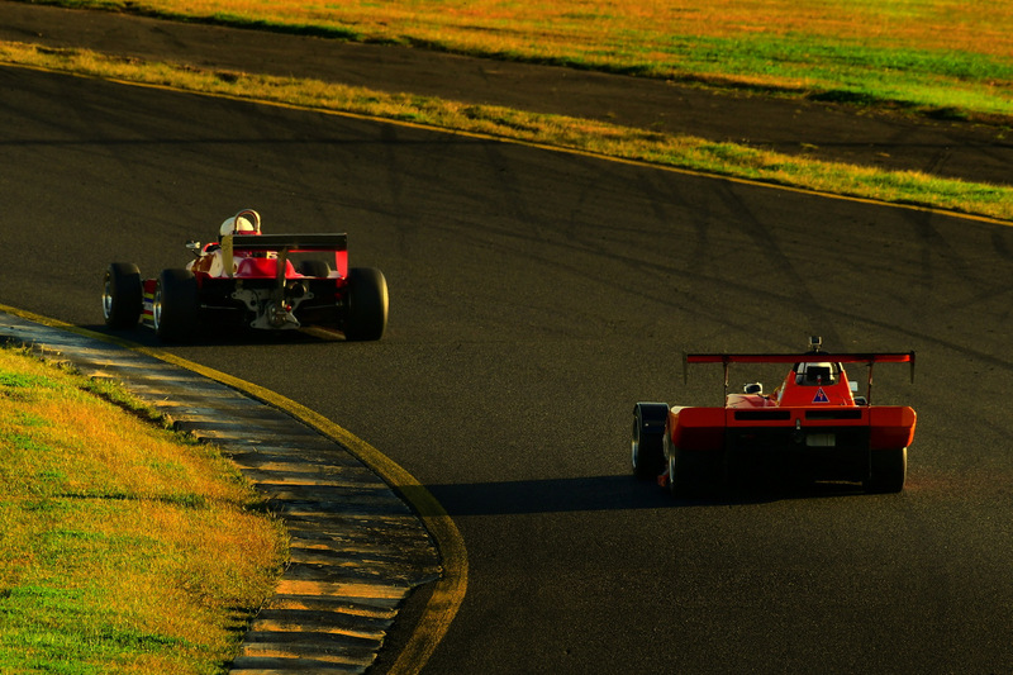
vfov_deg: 1.8
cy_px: 338
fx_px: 21098
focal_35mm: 750
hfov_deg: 2.8
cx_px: 506
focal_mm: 500
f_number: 10
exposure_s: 1/640
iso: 640
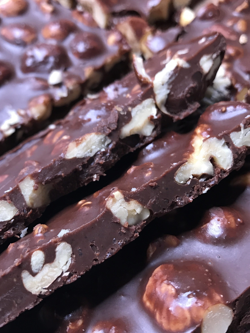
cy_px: 175
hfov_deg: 37.6
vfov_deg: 49.0
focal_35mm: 38
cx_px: 103
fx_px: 366
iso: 32
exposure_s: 1/20
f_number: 1.8
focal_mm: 3.99
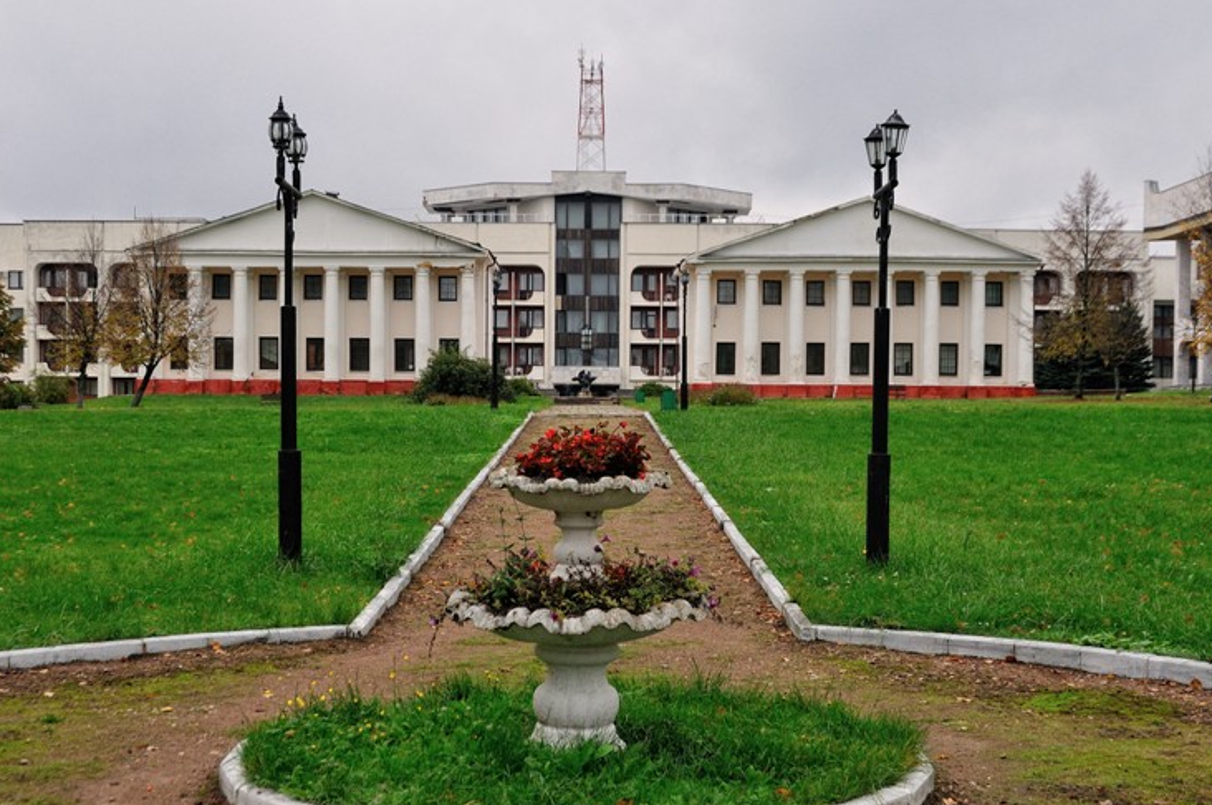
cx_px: 601
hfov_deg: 34.0
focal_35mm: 59
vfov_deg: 22.9
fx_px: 1984
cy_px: 466
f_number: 7.1
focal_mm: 32
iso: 400
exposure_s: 1/320
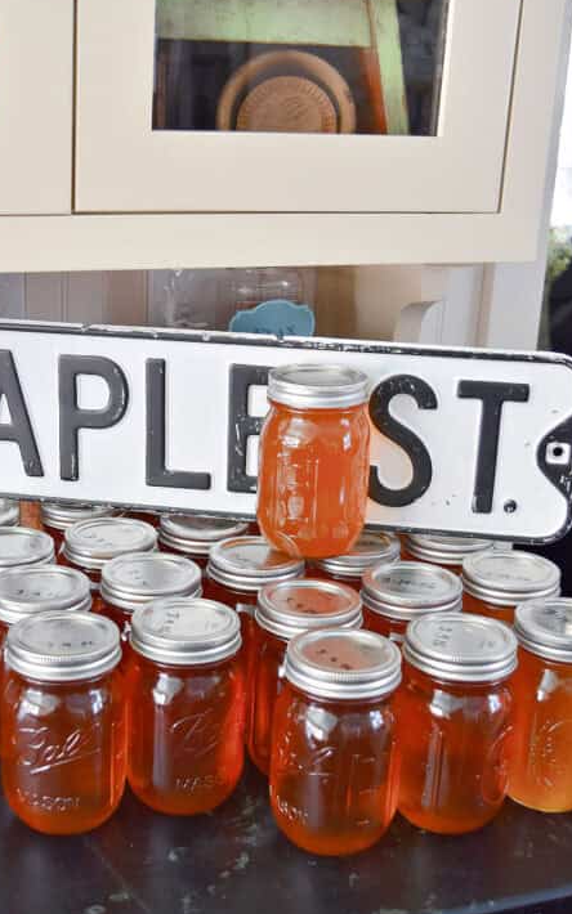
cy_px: 497
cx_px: 181
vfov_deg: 39.7
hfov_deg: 25.3
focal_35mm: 51
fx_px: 1265
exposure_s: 1/60
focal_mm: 23
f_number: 4
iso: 720
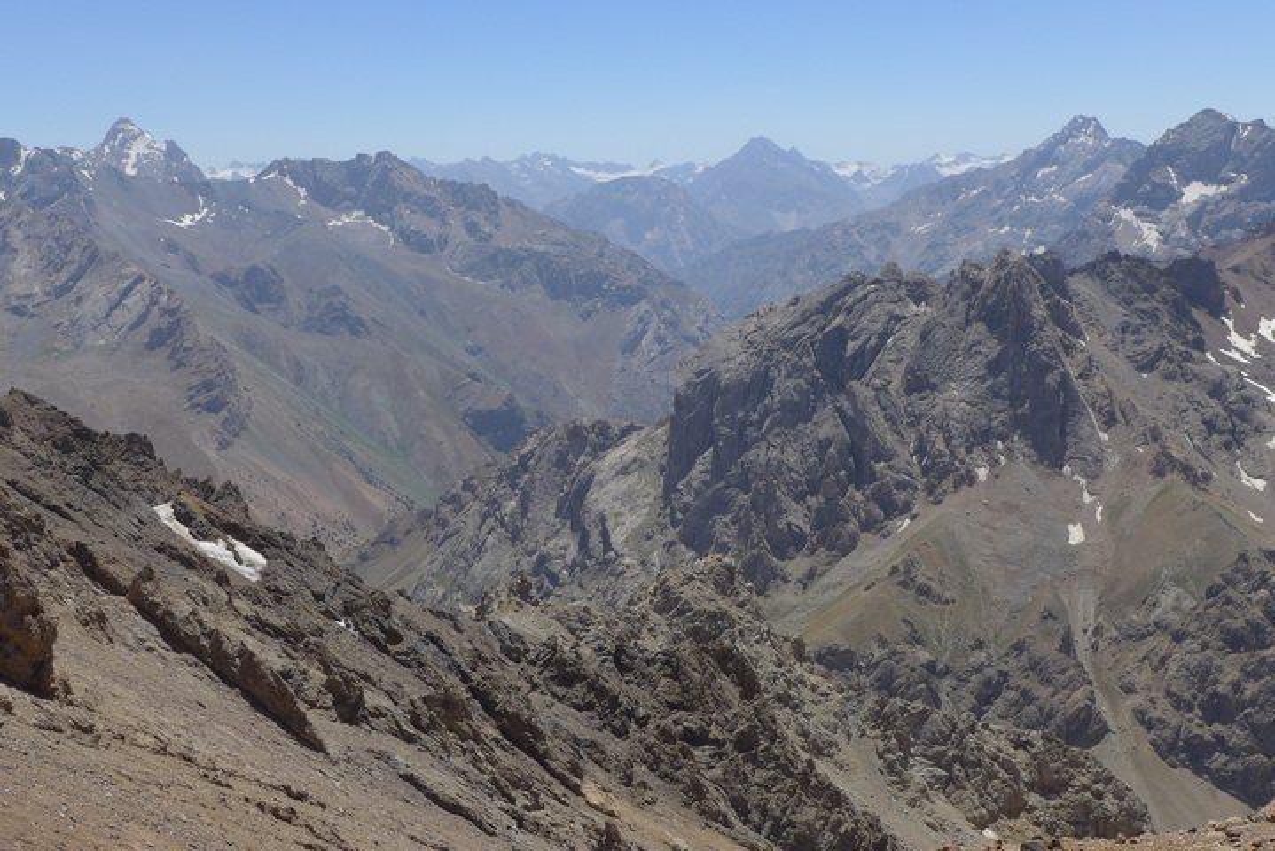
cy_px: 426
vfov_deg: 33.4
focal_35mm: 40
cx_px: 638
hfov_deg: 48.4
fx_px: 1417
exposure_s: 1/1600
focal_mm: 7.9
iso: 80
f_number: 2.8
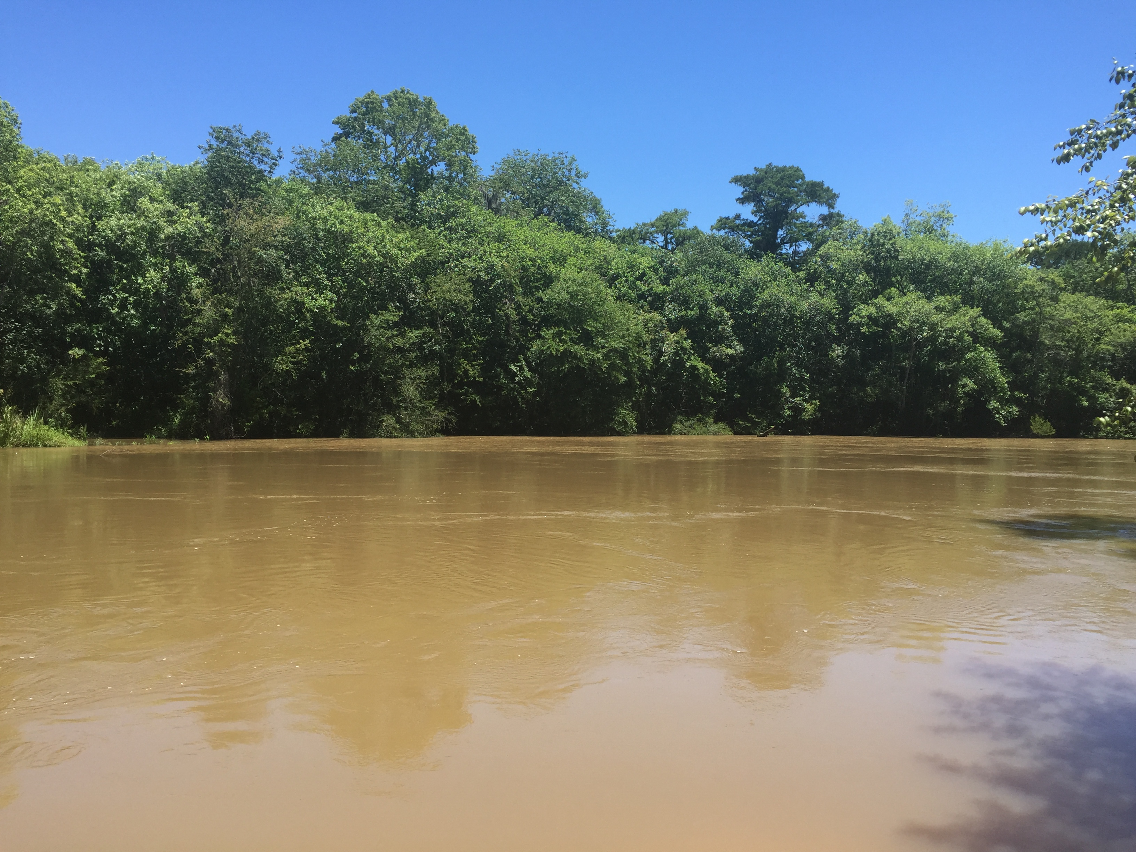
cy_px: 426
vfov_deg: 48.2
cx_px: 568
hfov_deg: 61.7
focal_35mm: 29
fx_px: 952
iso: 32
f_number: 2.2
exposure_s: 1/1014
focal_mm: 4.15
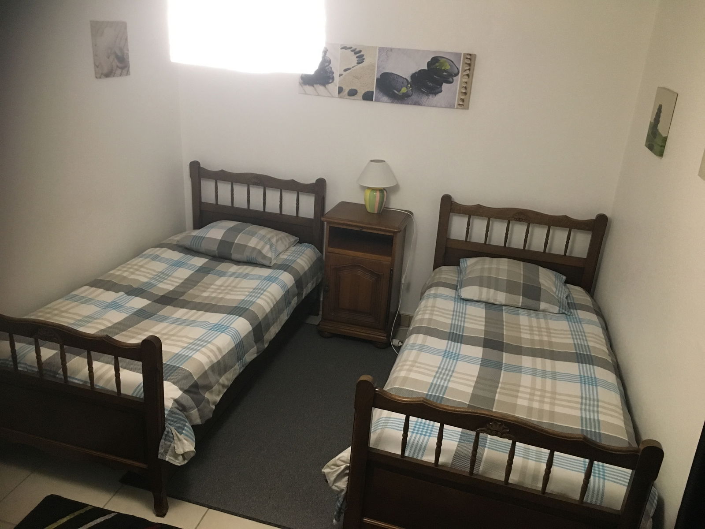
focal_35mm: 29
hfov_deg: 61.7
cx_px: 352
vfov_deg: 48.2
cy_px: 264
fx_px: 591
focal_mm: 4.15
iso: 200
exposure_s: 1/17
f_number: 2.2
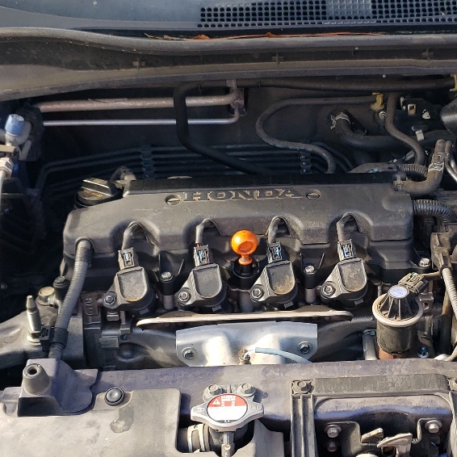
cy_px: 224
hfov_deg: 26.1
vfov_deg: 26.5
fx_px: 971
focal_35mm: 65
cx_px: 352
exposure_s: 1/435
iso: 50
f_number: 1.5
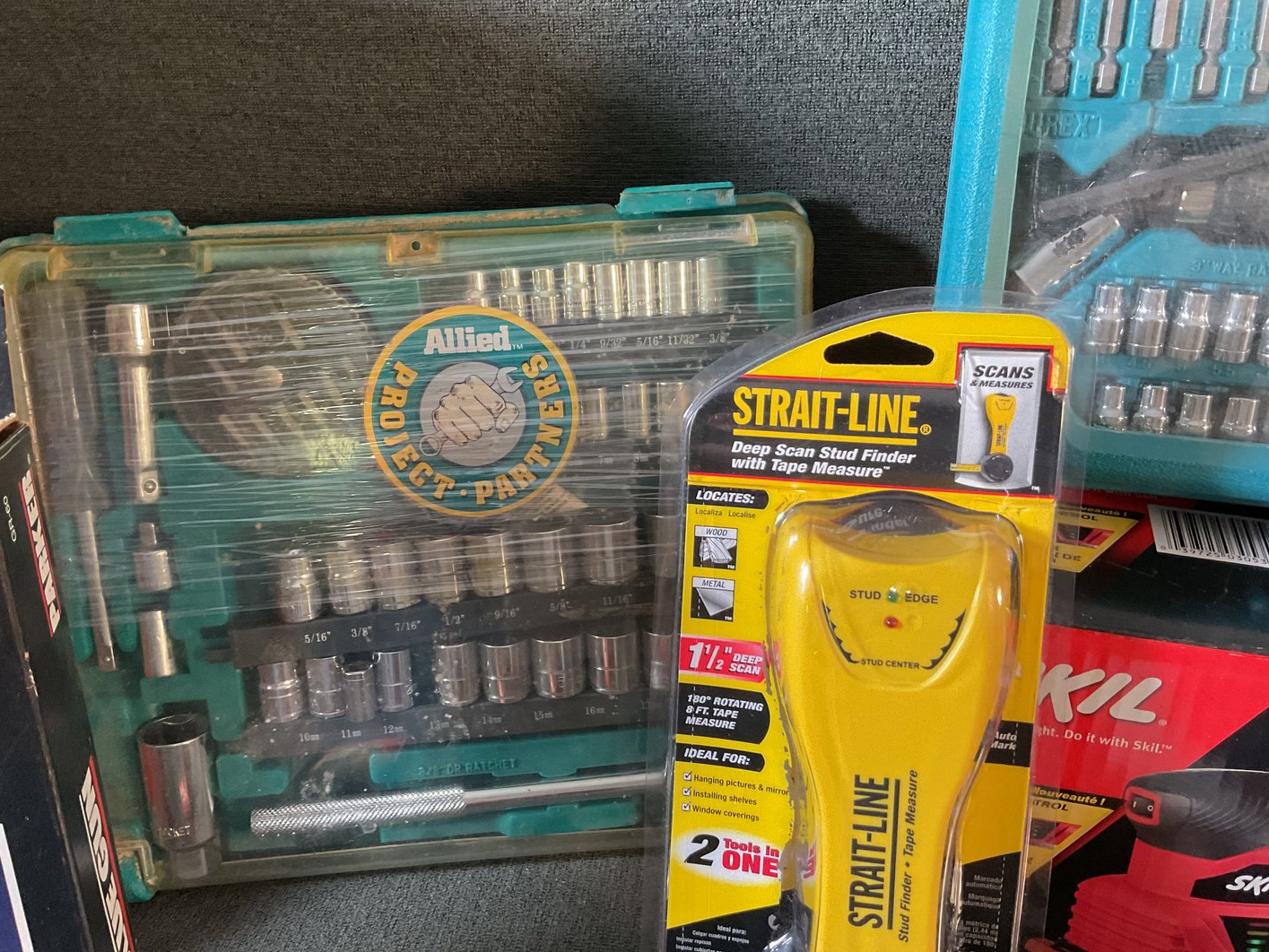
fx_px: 1137
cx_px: 603
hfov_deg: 58.3
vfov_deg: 45.5
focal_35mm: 31
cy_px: 465
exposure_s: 1/60
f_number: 1.8
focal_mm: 3
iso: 200
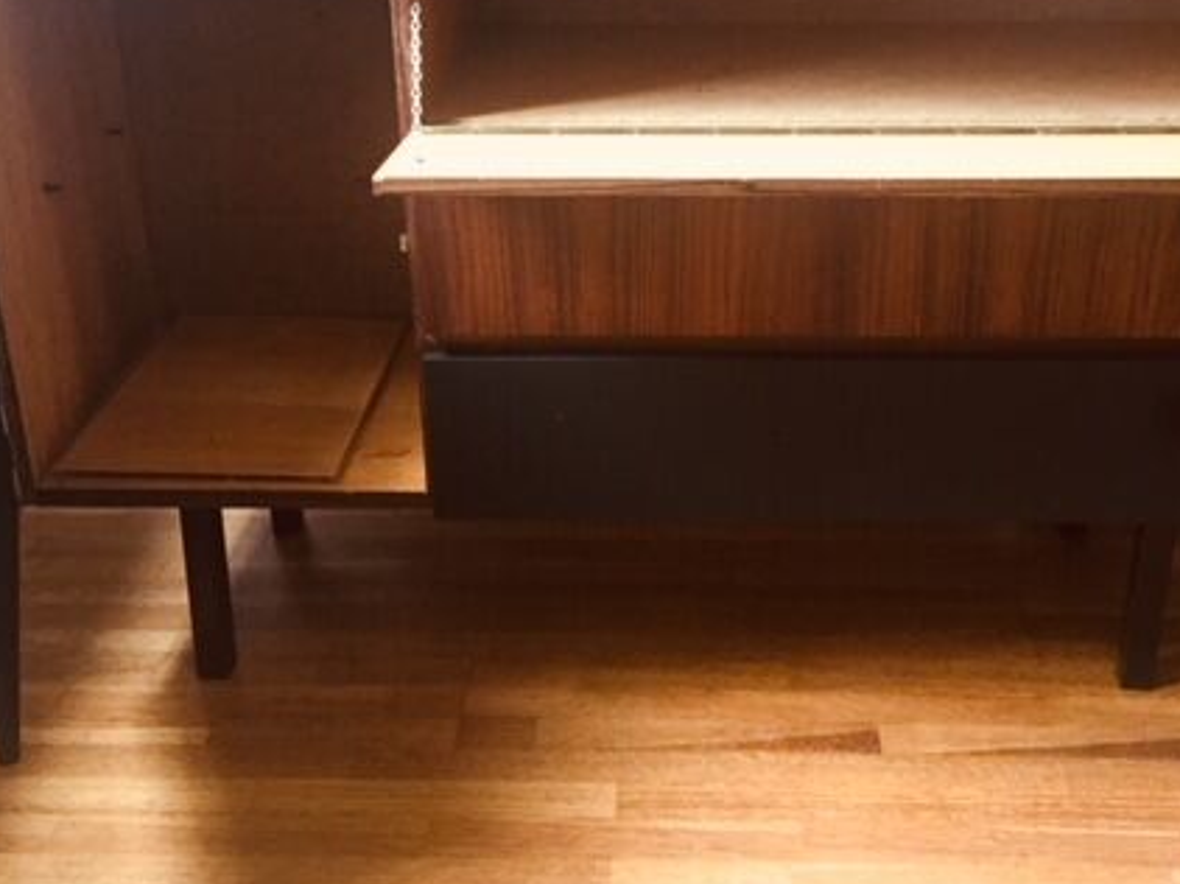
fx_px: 1499
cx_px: 657
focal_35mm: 44
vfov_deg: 32.6
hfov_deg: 42.9
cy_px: 316
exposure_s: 1/33
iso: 250
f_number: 2.2
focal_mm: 4.15
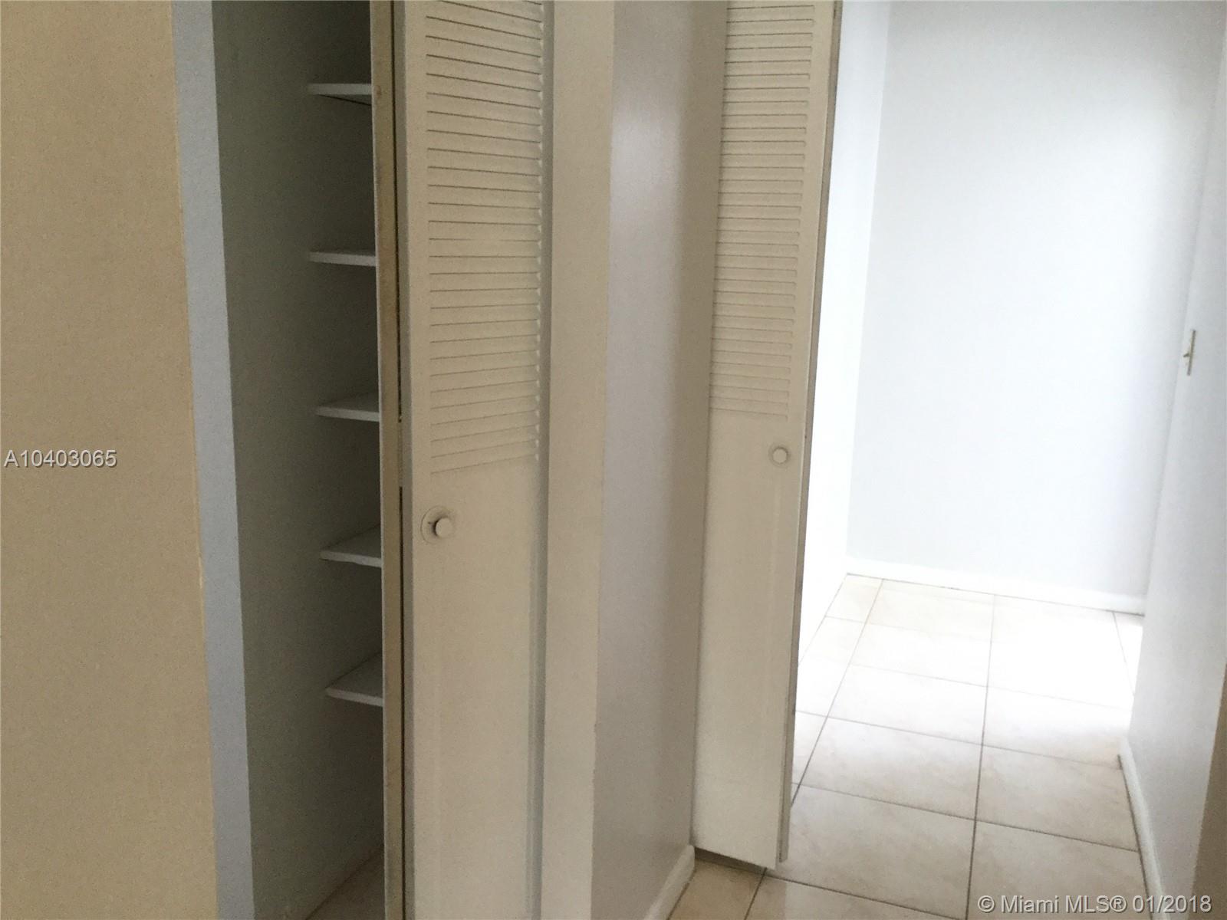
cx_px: 614
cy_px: 460
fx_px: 1099
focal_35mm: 31
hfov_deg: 58.4
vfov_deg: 45.4
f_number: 2.4
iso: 32
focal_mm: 3.3
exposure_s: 1/30
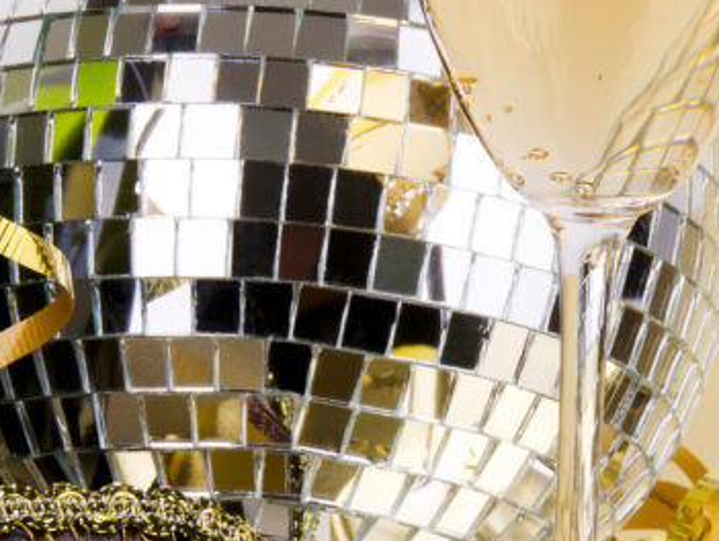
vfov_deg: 3.4
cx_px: 264
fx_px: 9157
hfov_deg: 4.5
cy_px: 611
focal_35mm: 440
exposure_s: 1/125
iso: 100
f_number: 22
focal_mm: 105
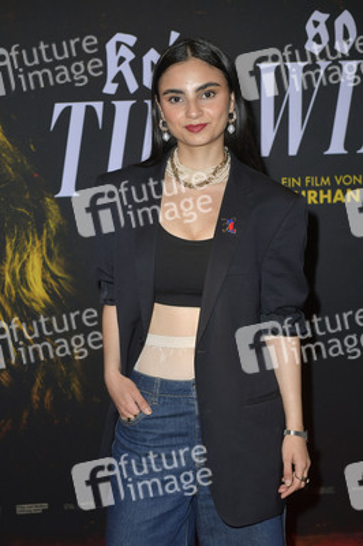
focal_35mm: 56
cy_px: 273
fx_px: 848
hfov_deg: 24.2
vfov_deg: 35.7
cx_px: 182
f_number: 5.6
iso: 640
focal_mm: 56
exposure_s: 1/160
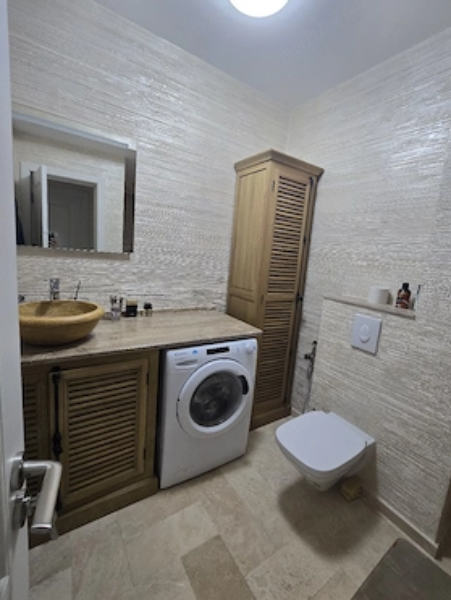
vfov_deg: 102.0
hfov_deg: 85.7
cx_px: 236
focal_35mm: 14
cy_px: 296
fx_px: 243
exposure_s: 1/50.3
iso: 160
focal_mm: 2.2
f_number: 2.2
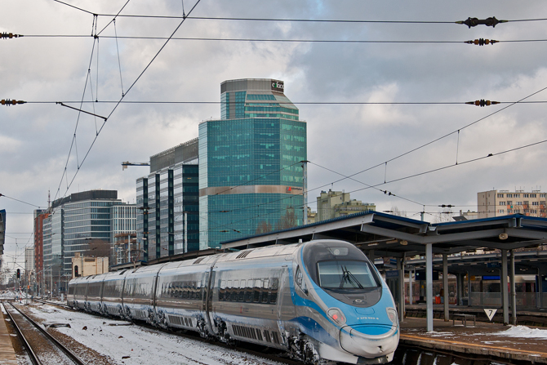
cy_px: 205
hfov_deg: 18.5
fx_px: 1672
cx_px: 184
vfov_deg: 12.5
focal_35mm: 110
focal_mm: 48
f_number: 7.1
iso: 200
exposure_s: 1/500
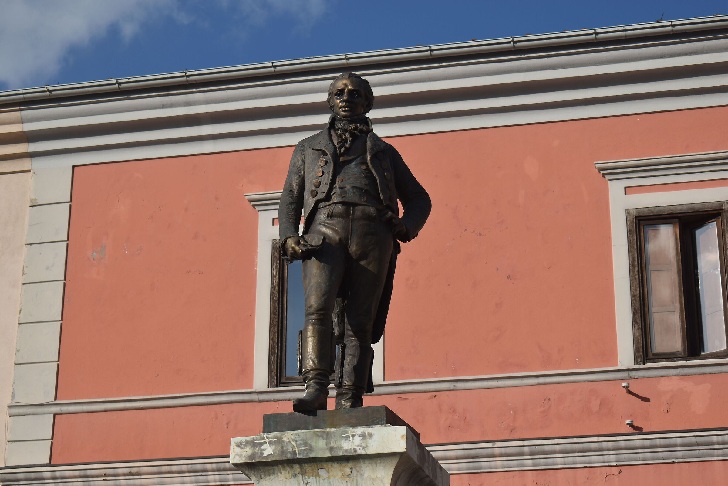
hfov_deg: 24.6
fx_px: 1669
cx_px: 364
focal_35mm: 82
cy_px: 243
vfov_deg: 16.6
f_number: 5.6
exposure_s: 1/1000
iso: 100
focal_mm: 55
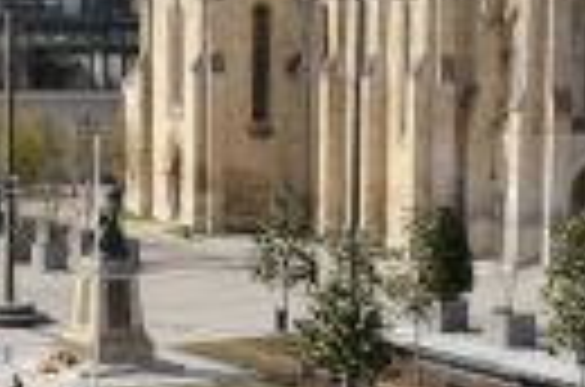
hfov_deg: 15.2
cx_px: 76
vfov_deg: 10.2
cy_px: 272
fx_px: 2165
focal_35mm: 134
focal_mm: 29
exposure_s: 1/200
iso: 500
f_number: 22
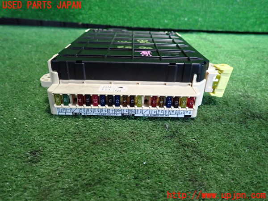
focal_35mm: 25
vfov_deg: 54.9
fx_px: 194
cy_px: 100
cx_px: 134
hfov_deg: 69.4
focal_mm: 4.5
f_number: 2
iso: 640
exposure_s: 1/30
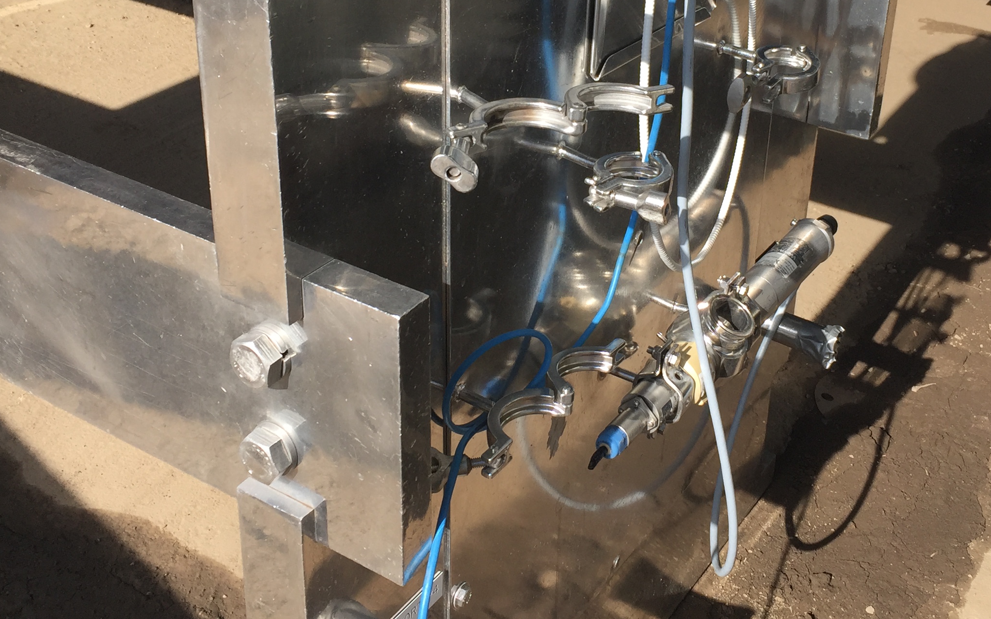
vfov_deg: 26.0
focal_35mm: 49
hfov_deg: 41.0
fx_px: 1323
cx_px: 563
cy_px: 162
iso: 32
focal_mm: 4.15
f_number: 2.2
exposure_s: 1/898
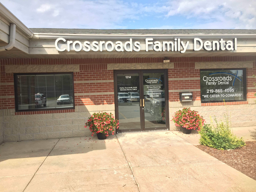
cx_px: 128
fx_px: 214
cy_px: 96
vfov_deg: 48.2
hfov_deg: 61.7
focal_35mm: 29
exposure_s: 1/1099
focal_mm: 4.15
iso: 32
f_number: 2.2
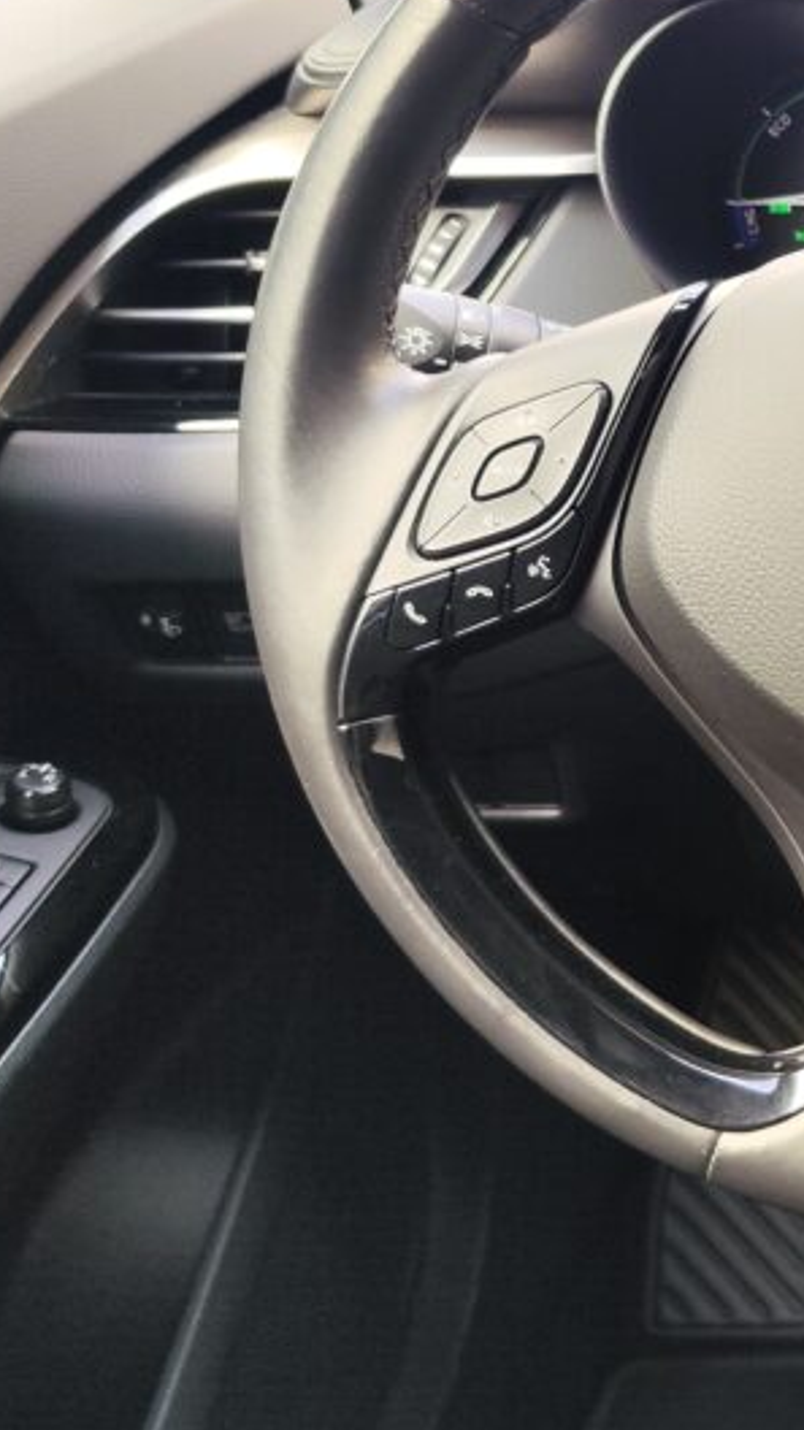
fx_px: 2160
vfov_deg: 36.4
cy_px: 528
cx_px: 1329
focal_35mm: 57
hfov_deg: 17.9
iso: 211
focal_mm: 7.01
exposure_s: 1/100
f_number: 1.69
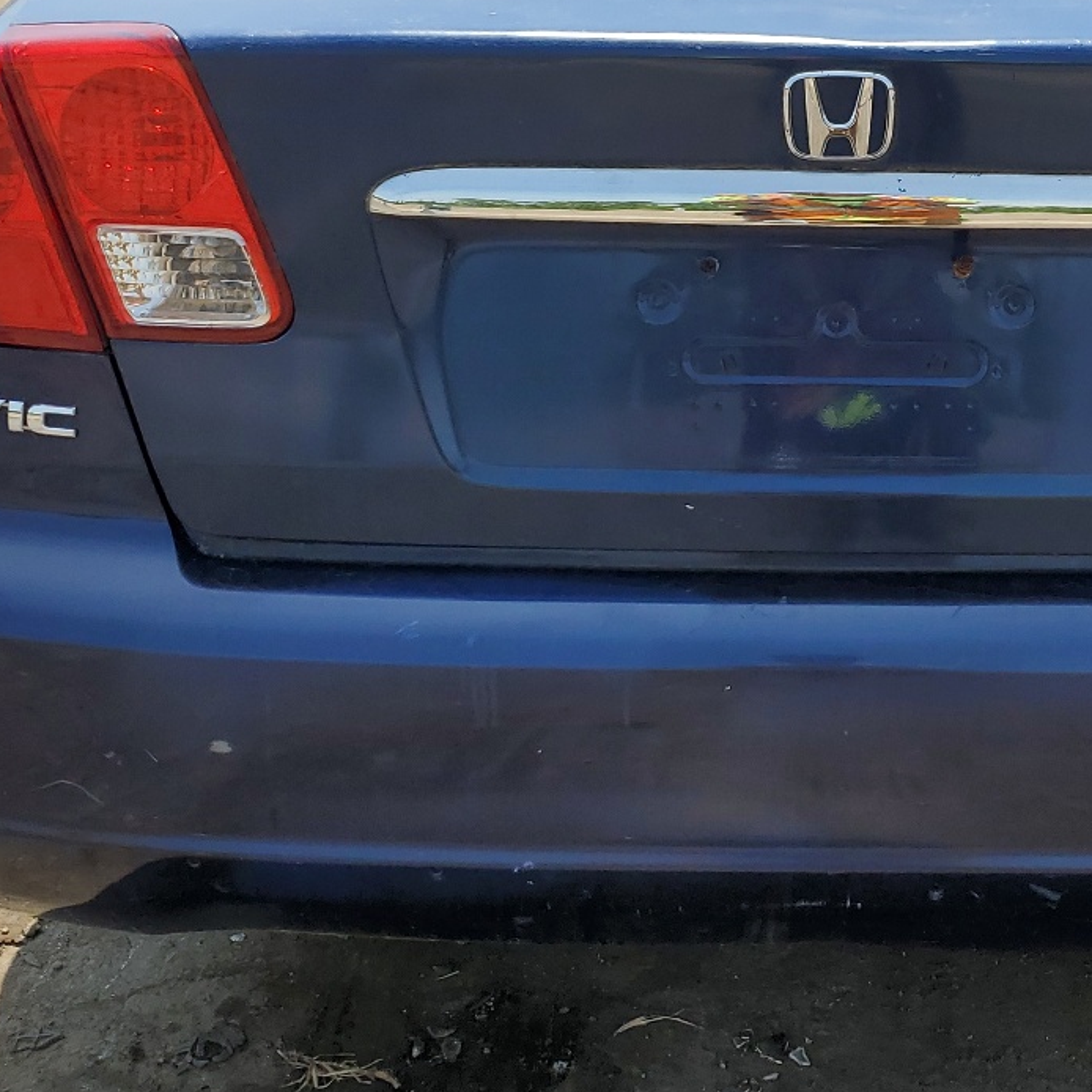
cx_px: 823
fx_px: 1892
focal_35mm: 53
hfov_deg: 31.6
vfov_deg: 31.7
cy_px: 291
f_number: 1.5
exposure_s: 1/2500
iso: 50
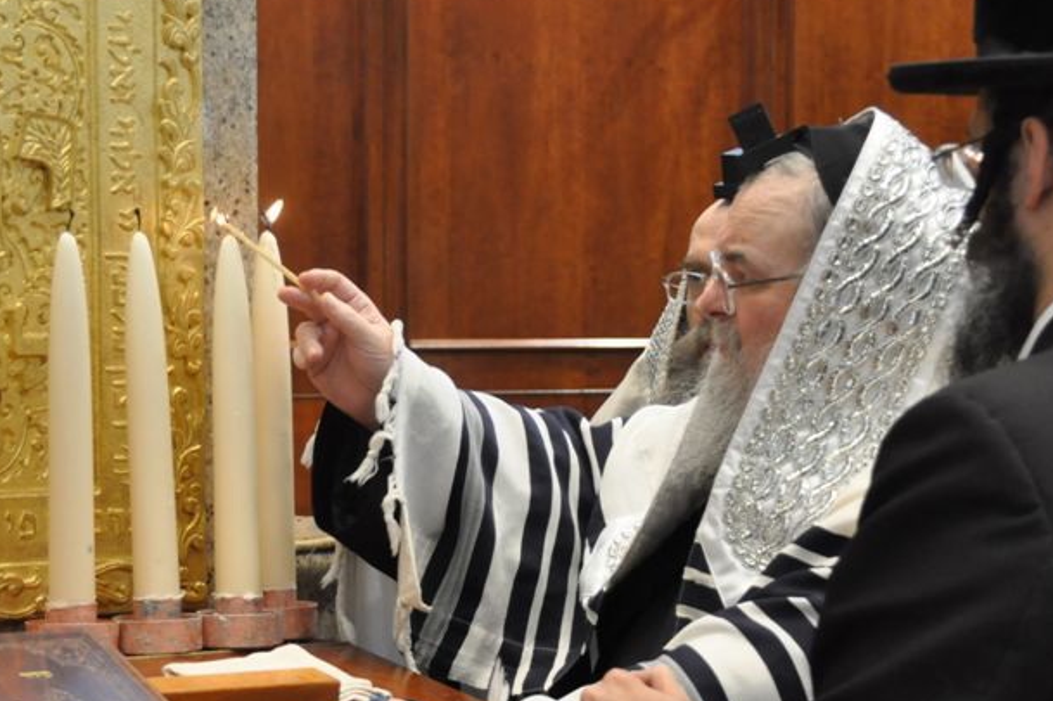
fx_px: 3536
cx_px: 465
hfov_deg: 16.9
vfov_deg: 11.3
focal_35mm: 121
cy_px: 396
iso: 1250
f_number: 5.3
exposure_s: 1/50
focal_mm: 48
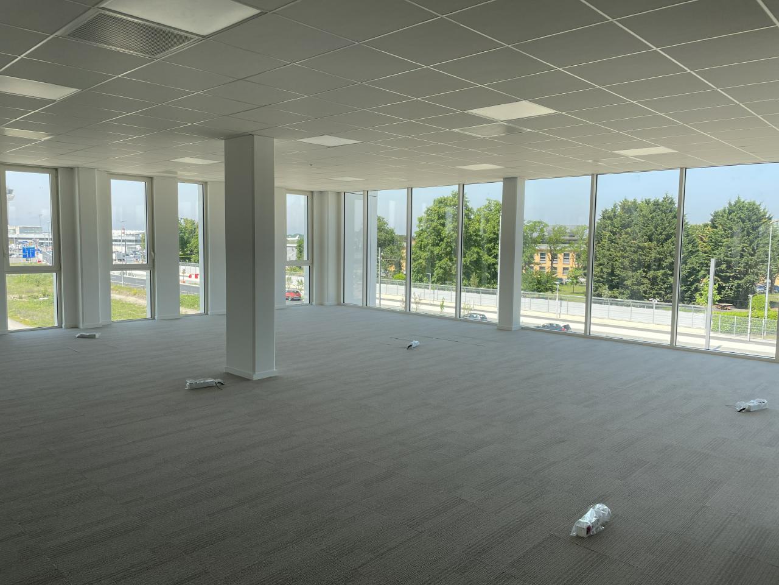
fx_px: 585
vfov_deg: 53.1
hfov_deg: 67.3
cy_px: 292
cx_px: 390
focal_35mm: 26
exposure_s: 1/818
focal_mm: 4.2
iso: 32
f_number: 1.6
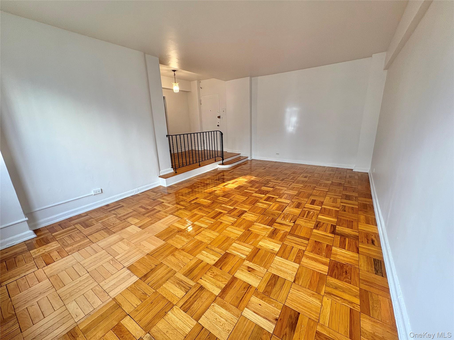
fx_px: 184
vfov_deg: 85.7
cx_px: 227
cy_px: 170
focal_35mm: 14
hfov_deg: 102.1
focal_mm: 2.22
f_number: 2.2
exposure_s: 1/120
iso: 160
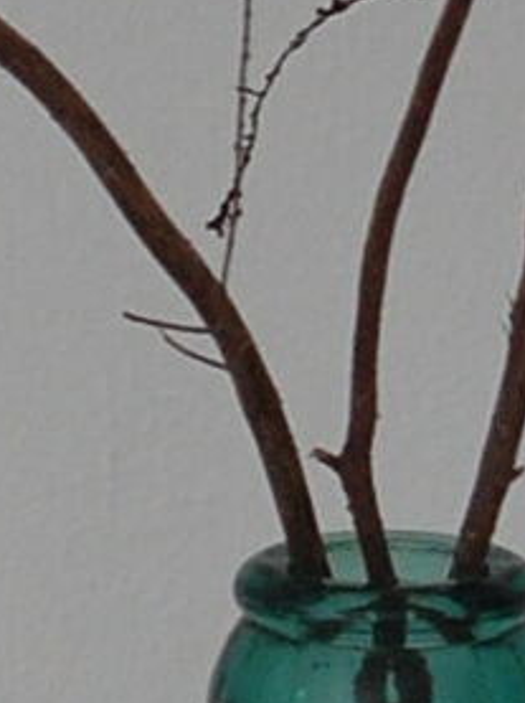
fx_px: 19519
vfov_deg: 2.1
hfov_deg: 1.5
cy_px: 878
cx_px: -289
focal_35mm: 963
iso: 640
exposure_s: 1/125
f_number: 4
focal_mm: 82
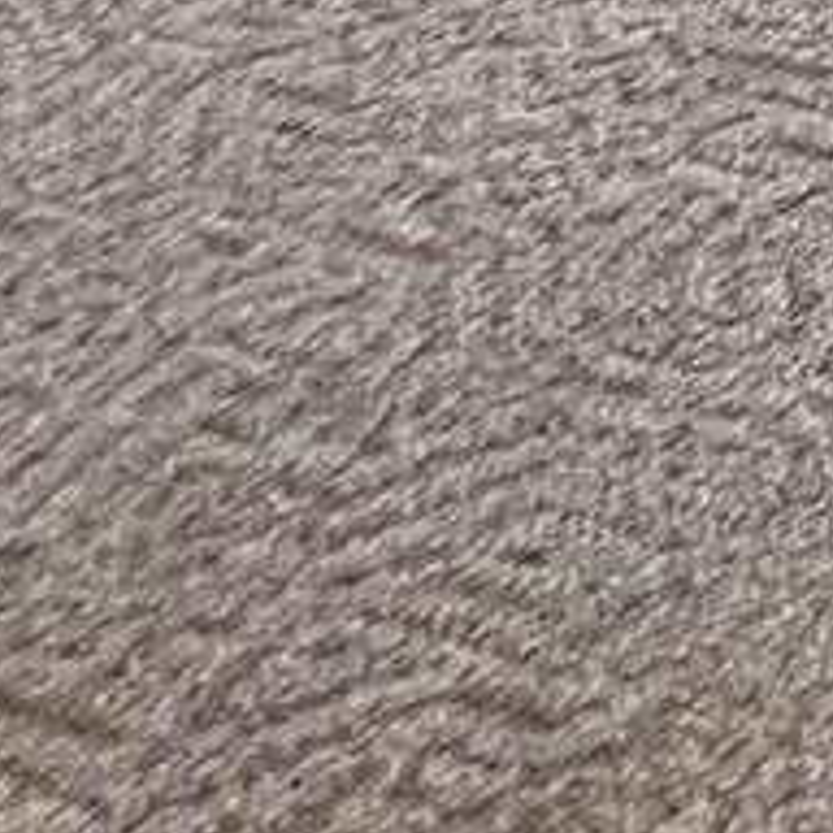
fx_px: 2614
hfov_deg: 12.8
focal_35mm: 96
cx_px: 2122
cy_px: -1488
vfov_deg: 12.0
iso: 250
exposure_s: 1/120
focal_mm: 1.57
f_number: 1.8
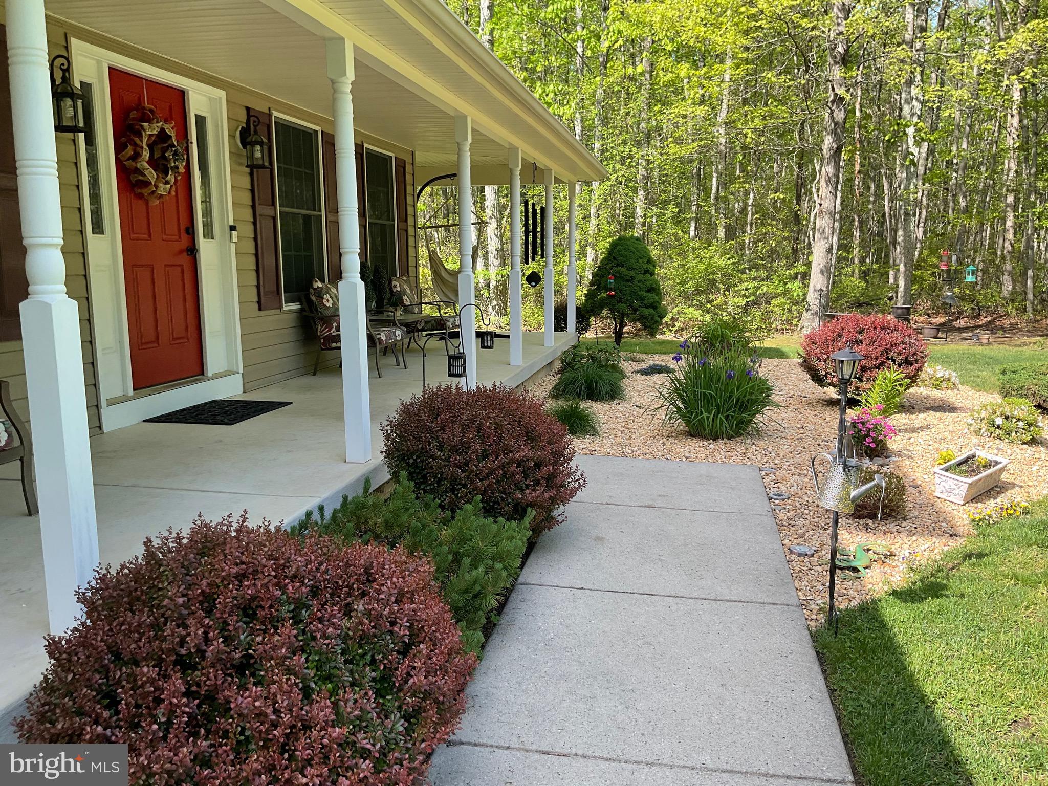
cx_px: 524
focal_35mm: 29
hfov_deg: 61.7
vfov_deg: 48.2
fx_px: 878
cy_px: 393
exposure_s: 1/362
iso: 16
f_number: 1.8
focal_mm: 3
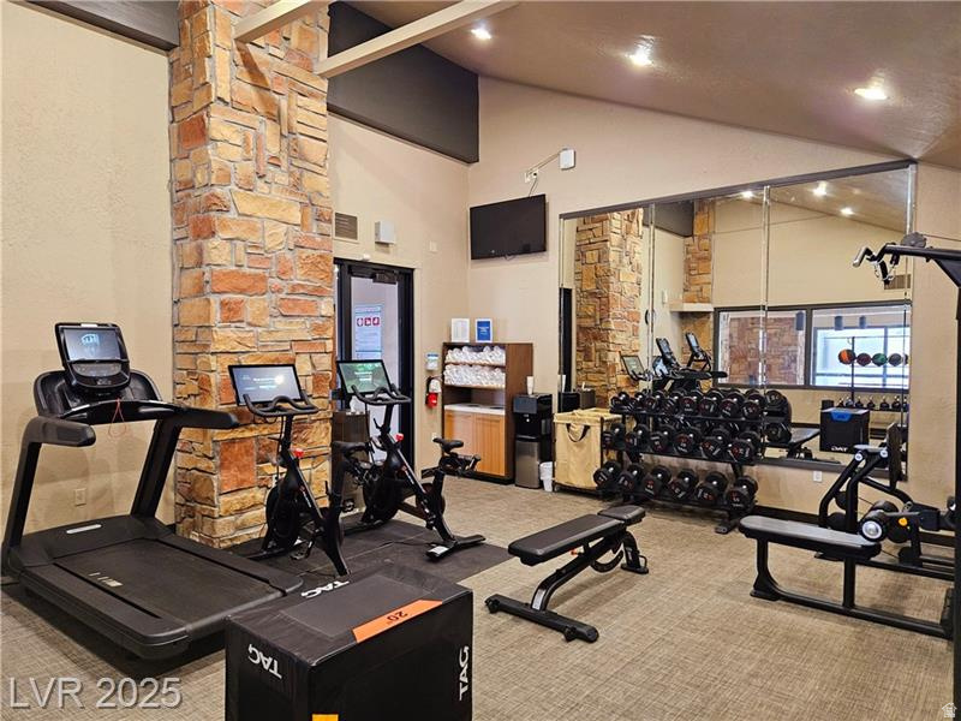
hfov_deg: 73.9
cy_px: 360
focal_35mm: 23
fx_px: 639
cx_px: 480
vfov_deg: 58.9
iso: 500
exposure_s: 1/40
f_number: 1.8
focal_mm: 5.4
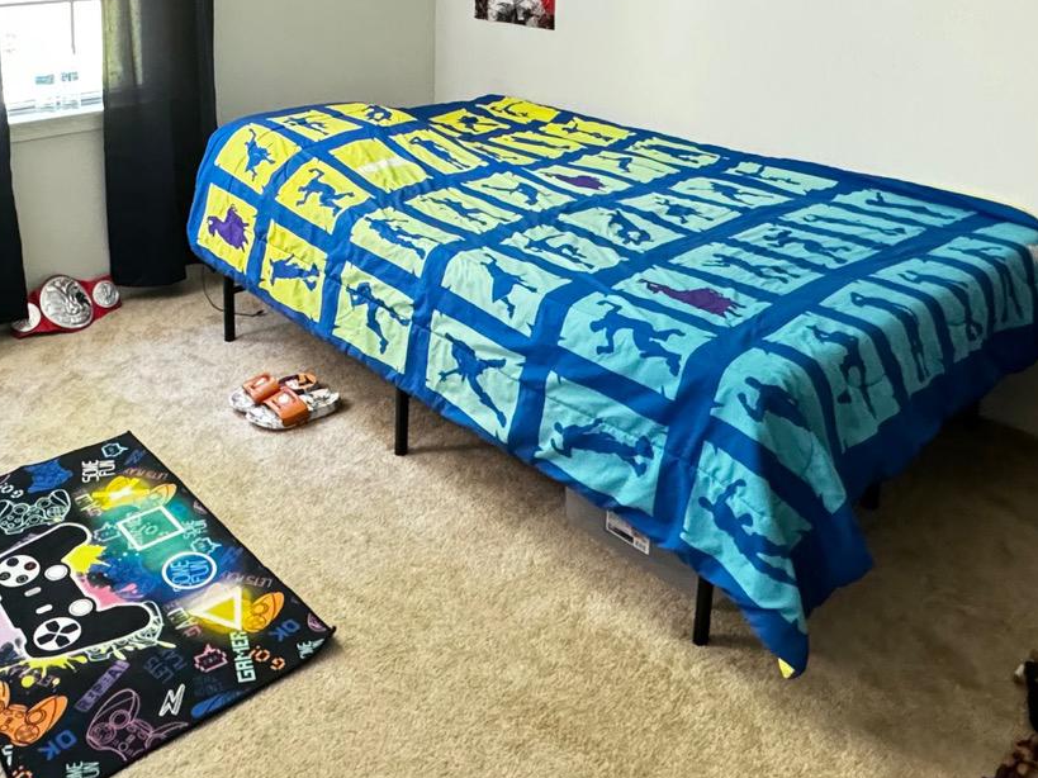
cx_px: 304
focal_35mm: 35
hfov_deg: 51.1
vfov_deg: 36.6
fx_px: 1049
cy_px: 0
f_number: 2.2
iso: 1000
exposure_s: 1/40
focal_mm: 2.22
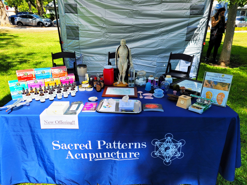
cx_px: 124
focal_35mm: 26
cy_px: 92
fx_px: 186
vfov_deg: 53.1
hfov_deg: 67.3
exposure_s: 1/812
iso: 40
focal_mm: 5.4
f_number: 1.8
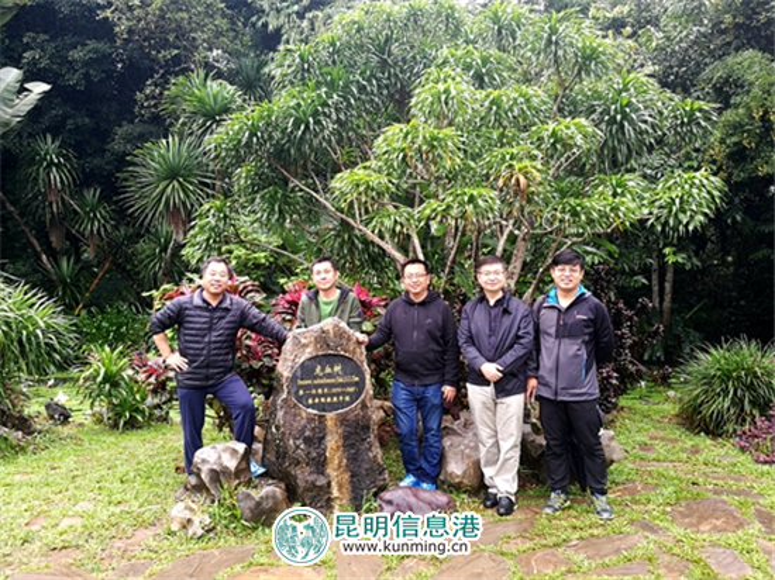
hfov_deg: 65.3
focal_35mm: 27
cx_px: 388
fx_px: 604
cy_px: 290
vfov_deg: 51.3
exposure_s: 1/50
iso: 50
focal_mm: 4.5
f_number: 2.2
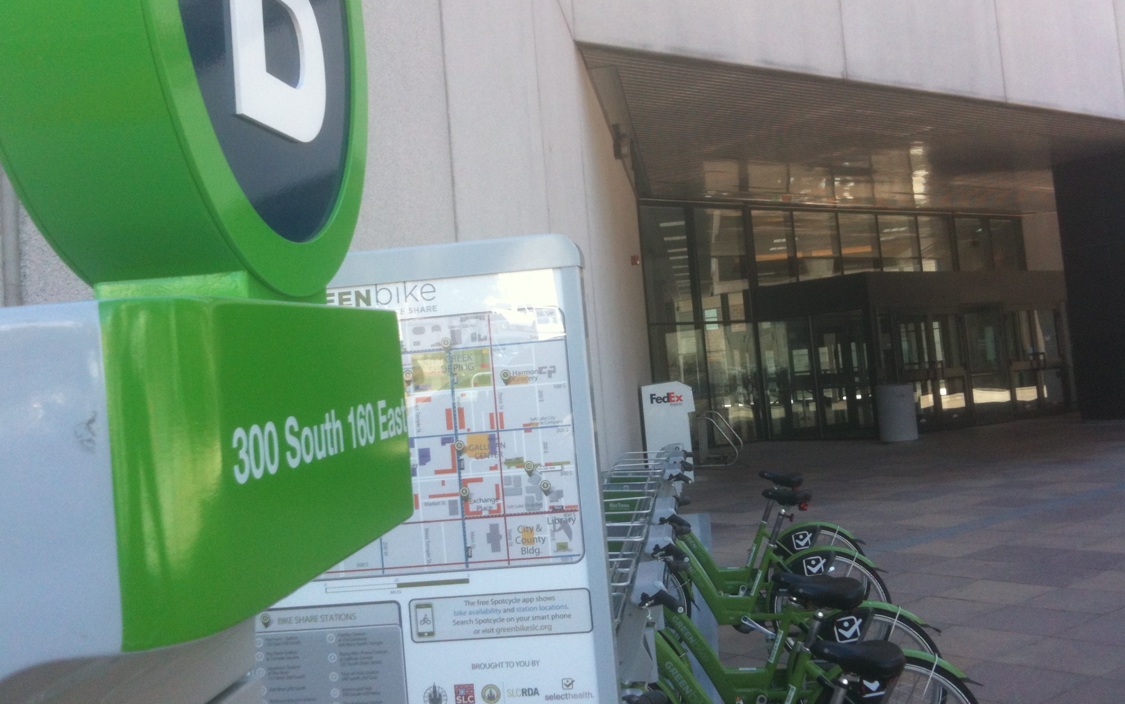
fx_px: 1165
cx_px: 560
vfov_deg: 33.5
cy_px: 281
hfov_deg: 51.5
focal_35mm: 38
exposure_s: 1/120
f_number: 2.8
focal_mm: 3.85
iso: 64
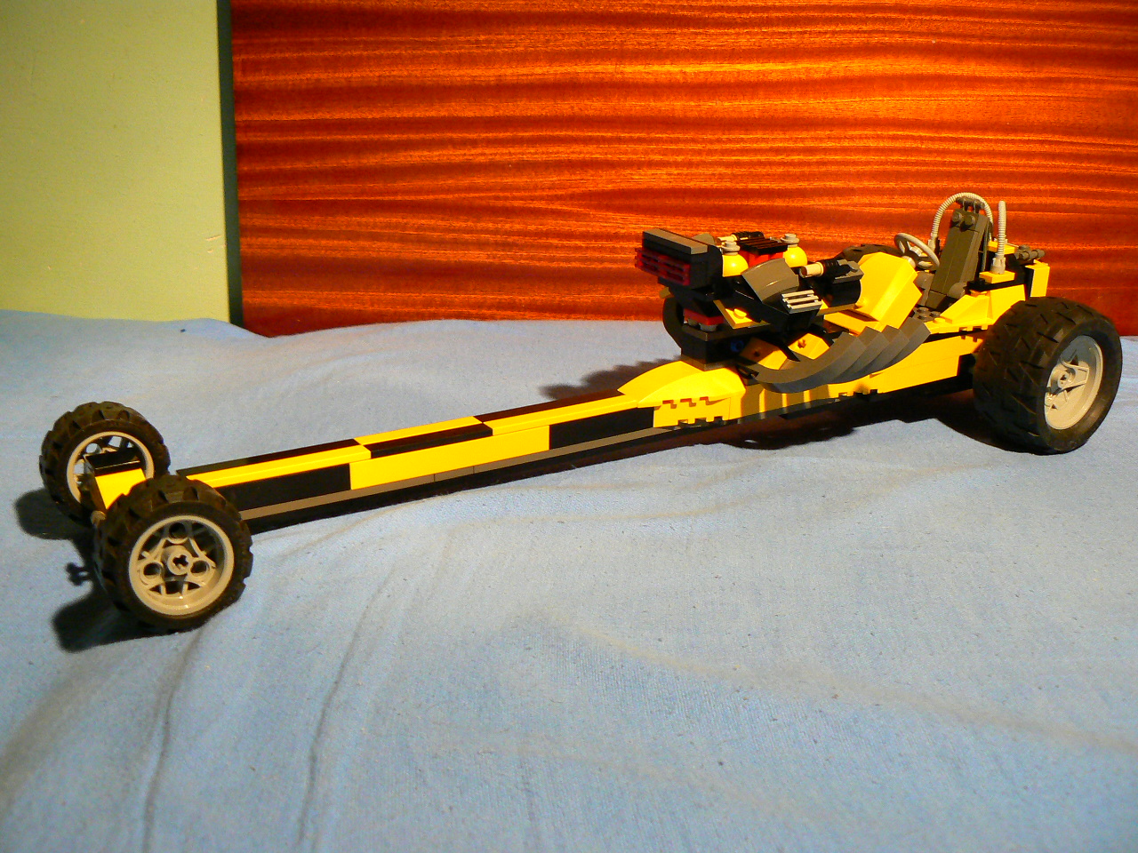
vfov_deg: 39.7
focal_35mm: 36
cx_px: 569
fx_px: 1183
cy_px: 426
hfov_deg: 51.4
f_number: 2.8
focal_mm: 6
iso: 200
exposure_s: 1/15
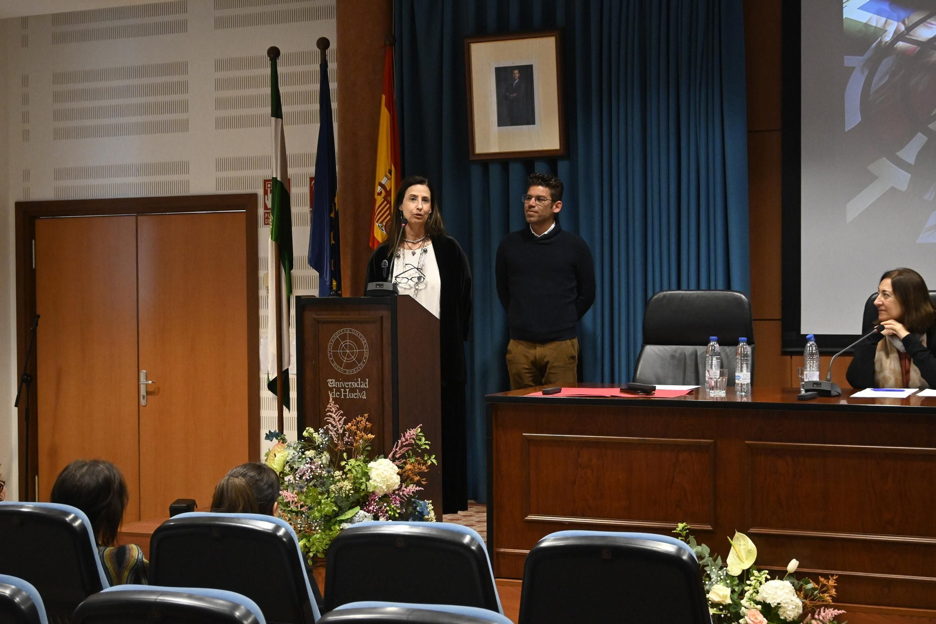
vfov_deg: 23.8
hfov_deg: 35.1
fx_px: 1482
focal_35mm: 57
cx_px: 468
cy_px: 312
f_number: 5.6
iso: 5000
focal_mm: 38
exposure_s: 1/100
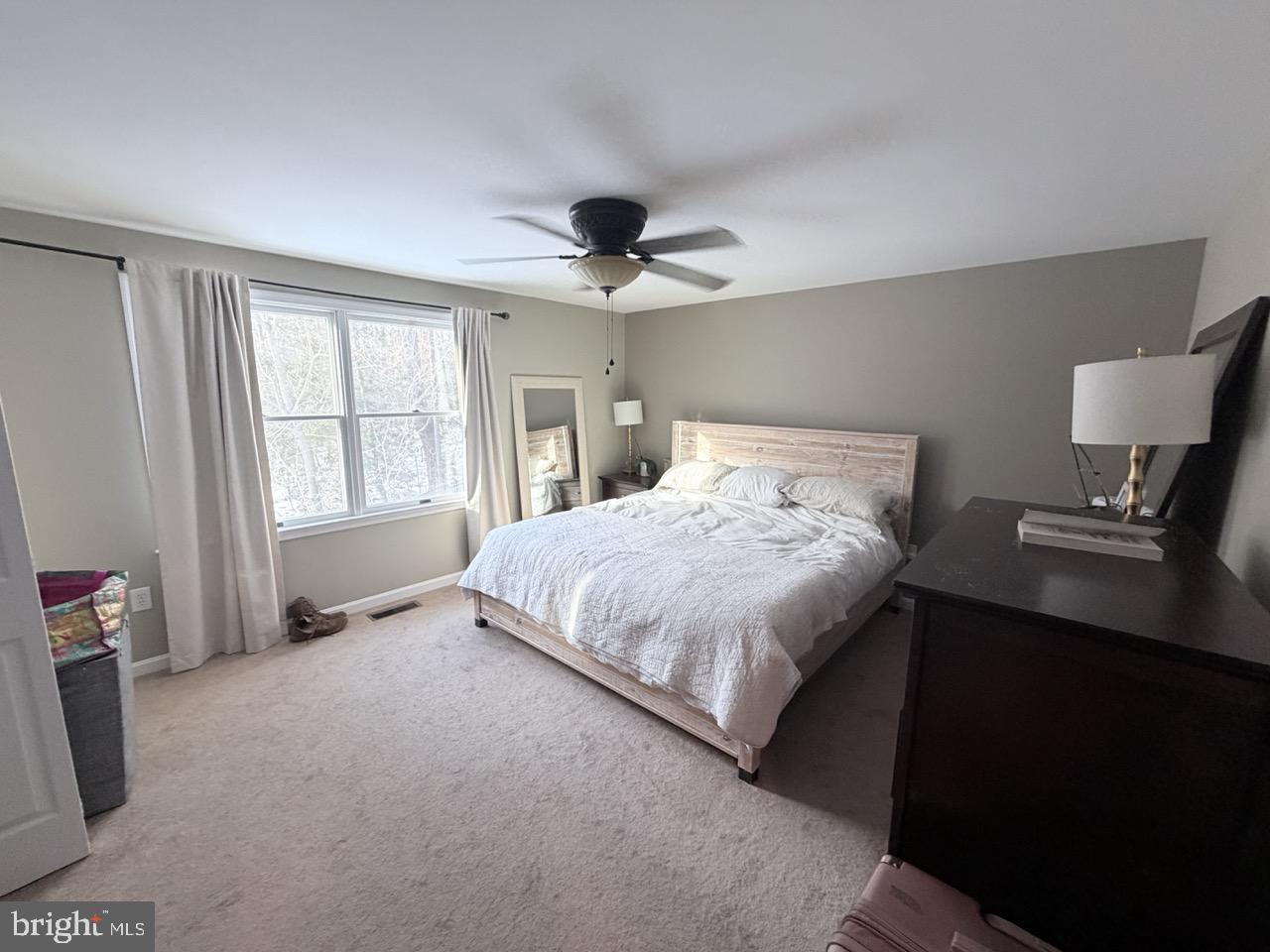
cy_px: 476
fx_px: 514
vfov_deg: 85.7
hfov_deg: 102.1
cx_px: 635
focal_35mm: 14
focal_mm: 2.22
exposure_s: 1/60
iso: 250
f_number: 2.2
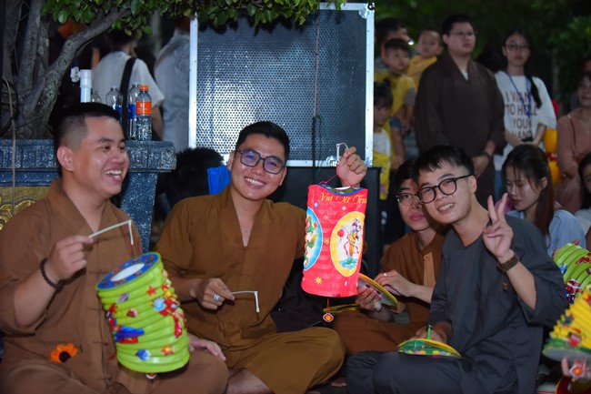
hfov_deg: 28.9
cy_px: 197
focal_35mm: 70
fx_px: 1149
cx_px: 296
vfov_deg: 19.4
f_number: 2.8
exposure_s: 1/200
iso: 2000
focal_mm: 70
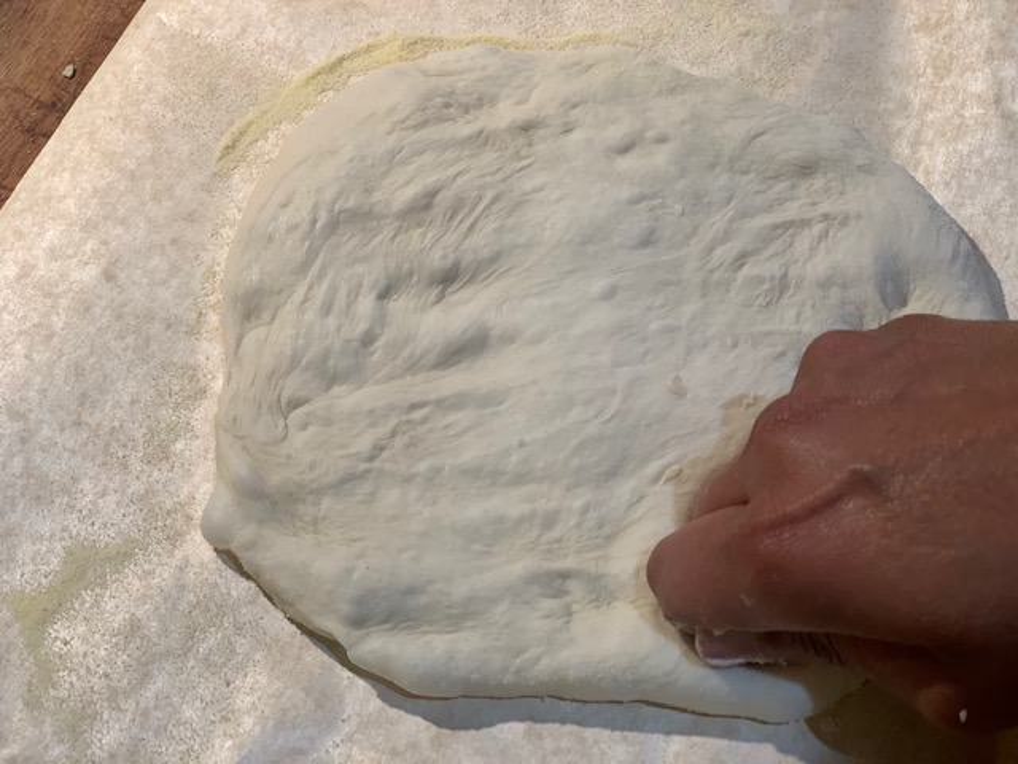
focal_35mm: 52
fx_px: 1529
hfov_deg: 36.8
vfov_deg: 28.0
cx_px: 509
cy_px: 382
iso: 64
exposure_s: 1/50
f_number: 2.4
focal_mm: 6
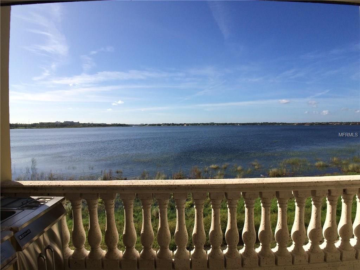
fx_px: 302
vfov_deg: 48.2
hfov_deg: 61.7
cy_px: 135
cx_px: 180
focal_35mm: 29
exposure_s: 1/3731
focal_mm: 4.15
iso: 32
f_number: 2.2
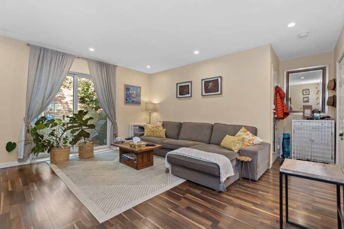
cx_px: 172
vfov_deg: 77.3
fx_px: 143
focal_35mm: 15
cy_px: 114
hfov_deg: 100.4
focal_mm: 10
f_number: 4
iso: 500
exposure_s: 1/80
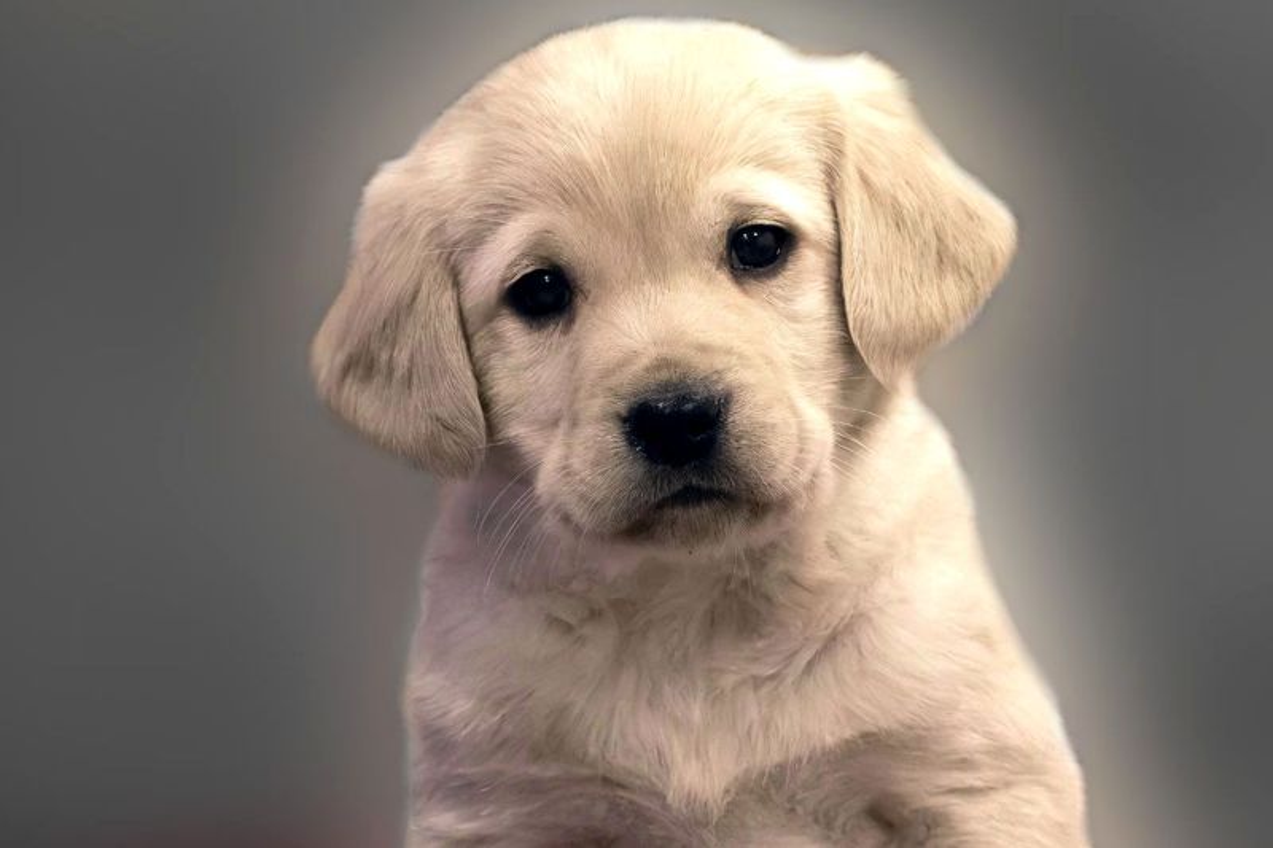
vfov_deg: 17.3
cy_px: 424
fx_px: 2793
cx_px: 636
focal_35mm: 79
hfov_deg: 25.7
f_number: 4
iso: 125
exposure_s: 1/250
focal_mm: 28.93
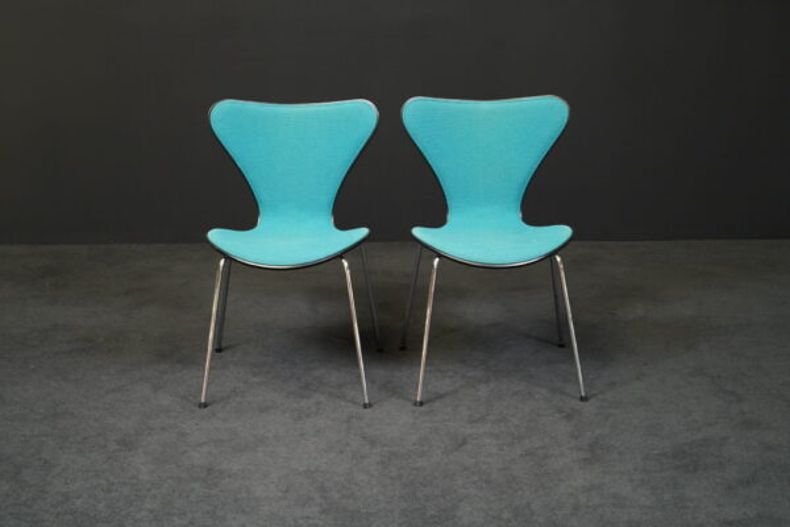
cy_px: 264
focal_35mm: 61
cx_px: 395
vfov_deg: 22.3
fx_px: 1339
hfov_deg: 32.9
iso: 5000
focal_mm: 61
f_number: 8
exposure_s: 1/100
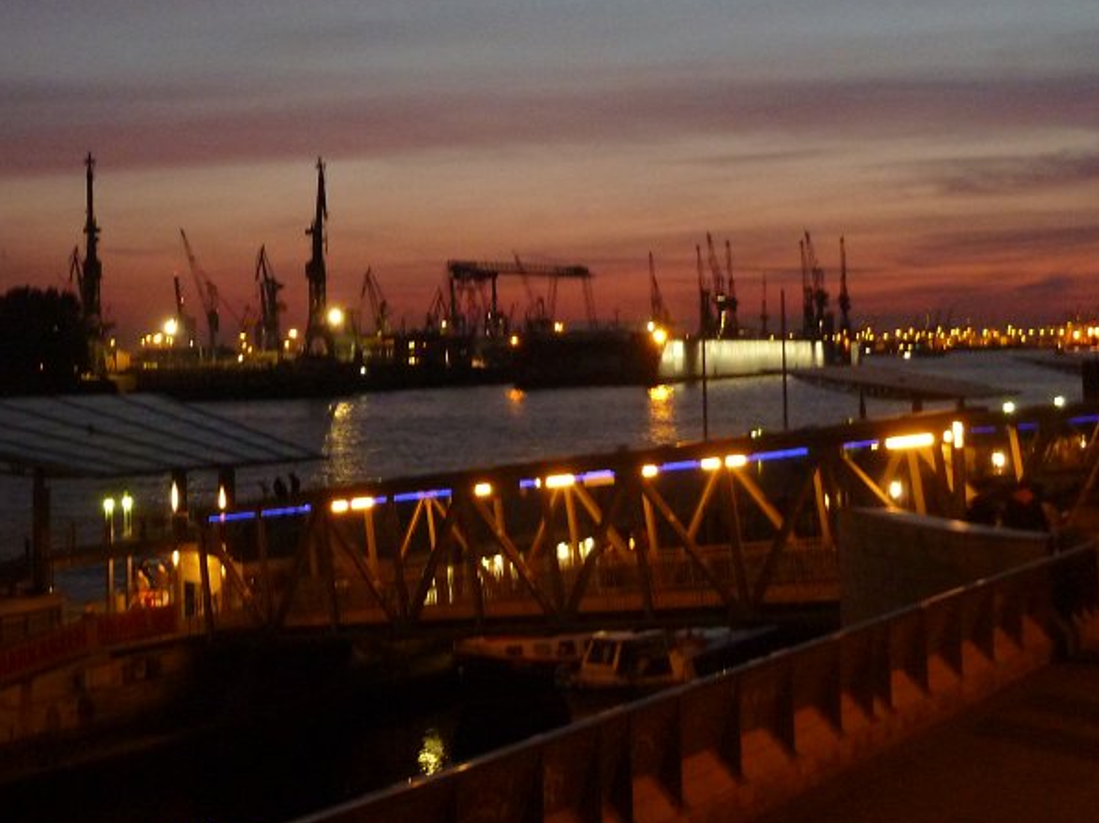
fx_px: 1587
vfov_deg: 28.9
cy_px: 285
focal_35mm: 50
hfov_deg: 37.6
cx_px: 322
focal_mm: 4.7
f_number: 3.4
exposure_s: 1/4
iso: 400
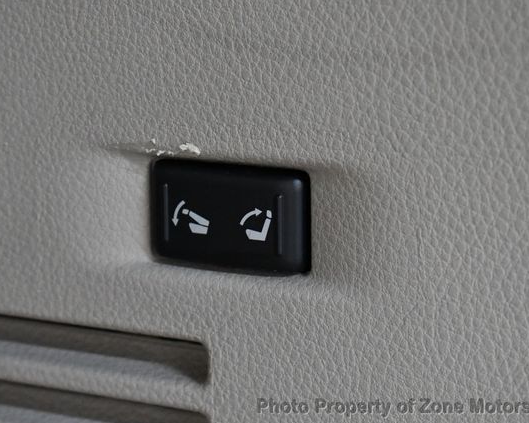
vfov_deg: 12.3
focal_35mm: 125
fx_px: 1957
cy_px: 212
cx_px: 245
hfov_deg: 15.4
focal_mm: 55
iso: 4500
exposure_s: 1/60
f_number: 5.6
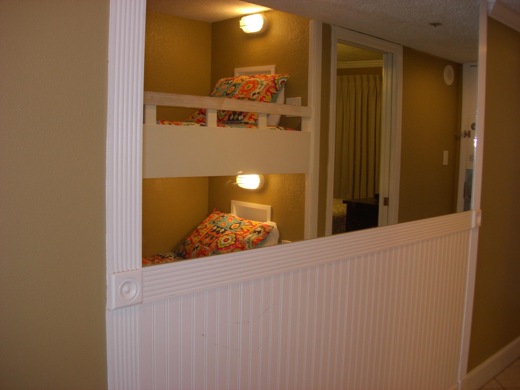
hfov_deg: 49.0
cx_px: 260
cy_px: 195
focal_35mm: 38
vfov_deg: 37.7
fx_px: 571
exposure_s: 1/32
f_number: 2.8
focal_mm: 7.8
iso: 79
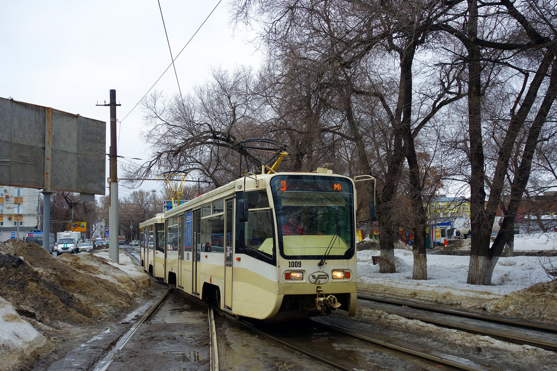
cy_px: 186
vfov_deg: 35.9
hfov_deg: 51.9
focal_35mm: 37
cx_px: 278
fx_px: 572
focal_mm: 13.75
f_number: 4.5
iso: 125
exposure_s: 1/500
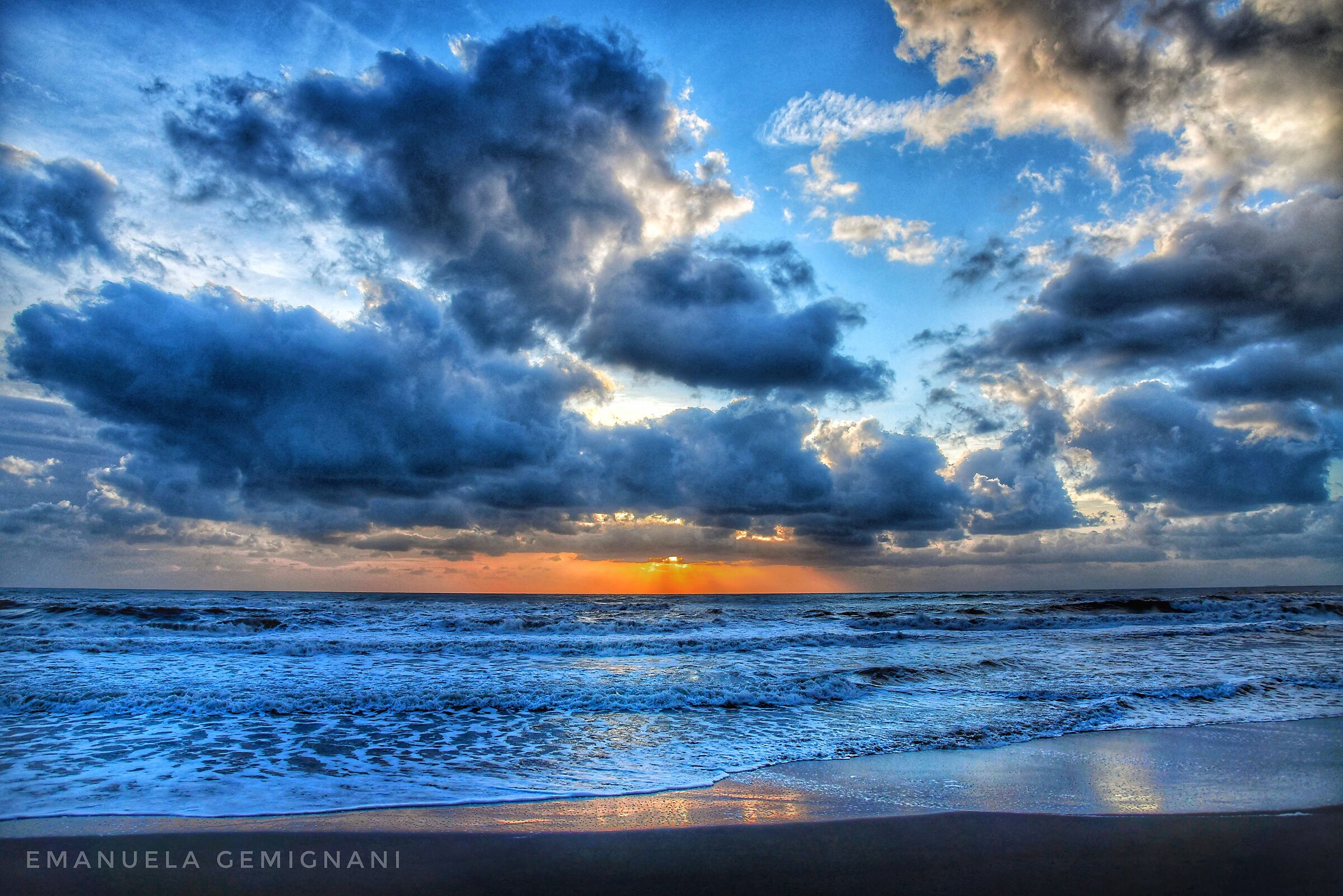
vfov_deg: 53.1
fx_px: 895
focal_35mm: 24
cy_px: 448
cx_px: 672
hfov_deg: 73.7
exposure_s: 1/2000
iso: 500
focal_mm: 24
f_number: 5.6
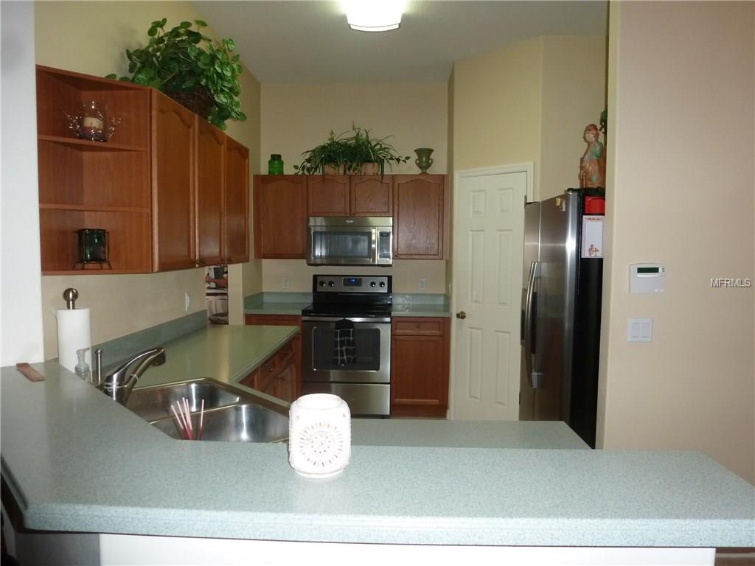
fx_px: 523
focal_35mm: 24
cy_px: 283
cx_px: 378
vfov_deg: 56.8
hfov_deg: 71.6
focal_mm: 4.3
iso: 250
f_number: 3.3
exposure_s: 1/60
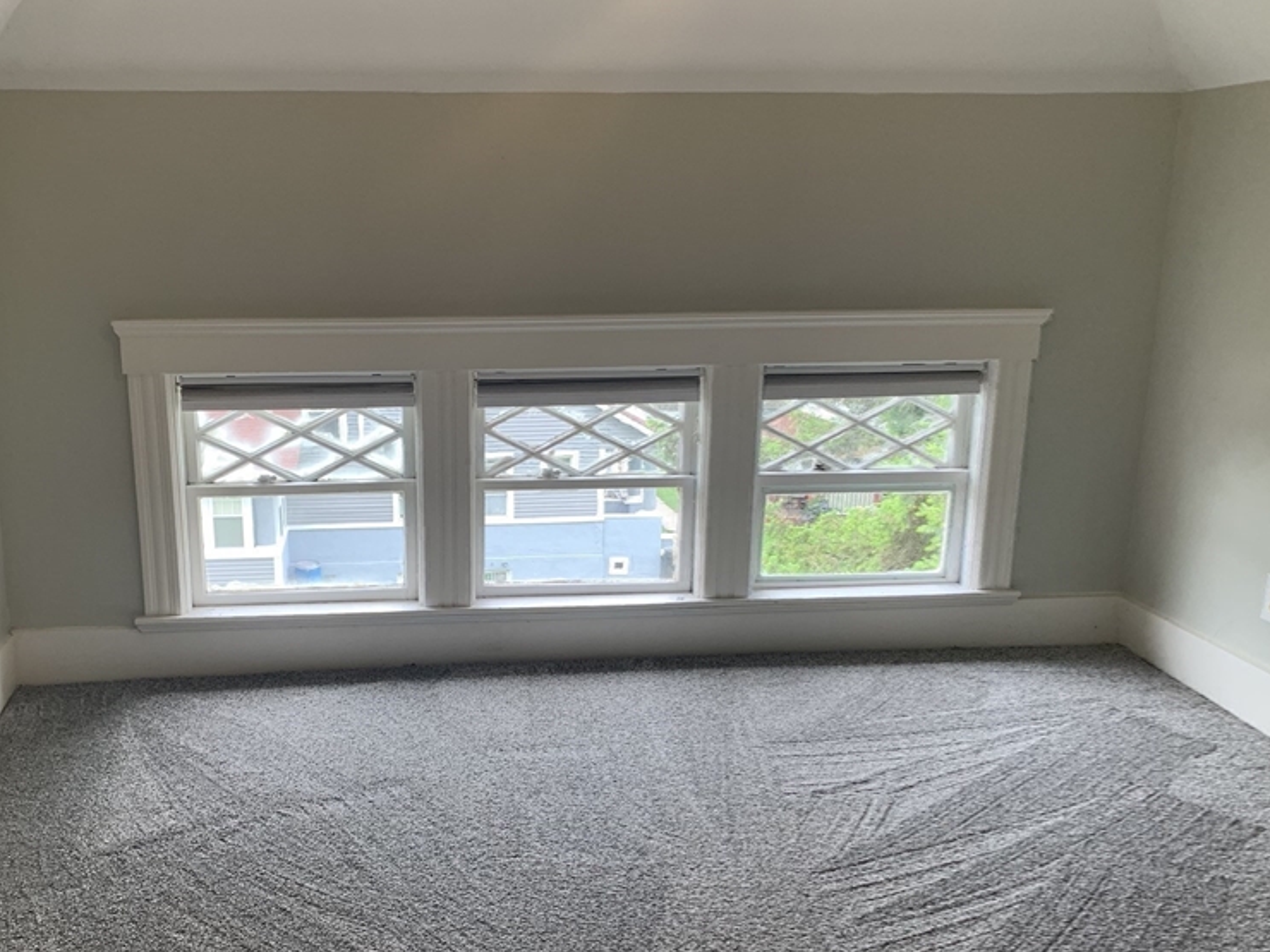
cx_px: 479
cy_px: 588
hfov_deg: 50.8
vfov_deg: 39.4
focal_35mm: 36
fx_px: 1321
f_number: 1.8
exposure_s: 1/120
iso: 80
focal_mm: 4.25
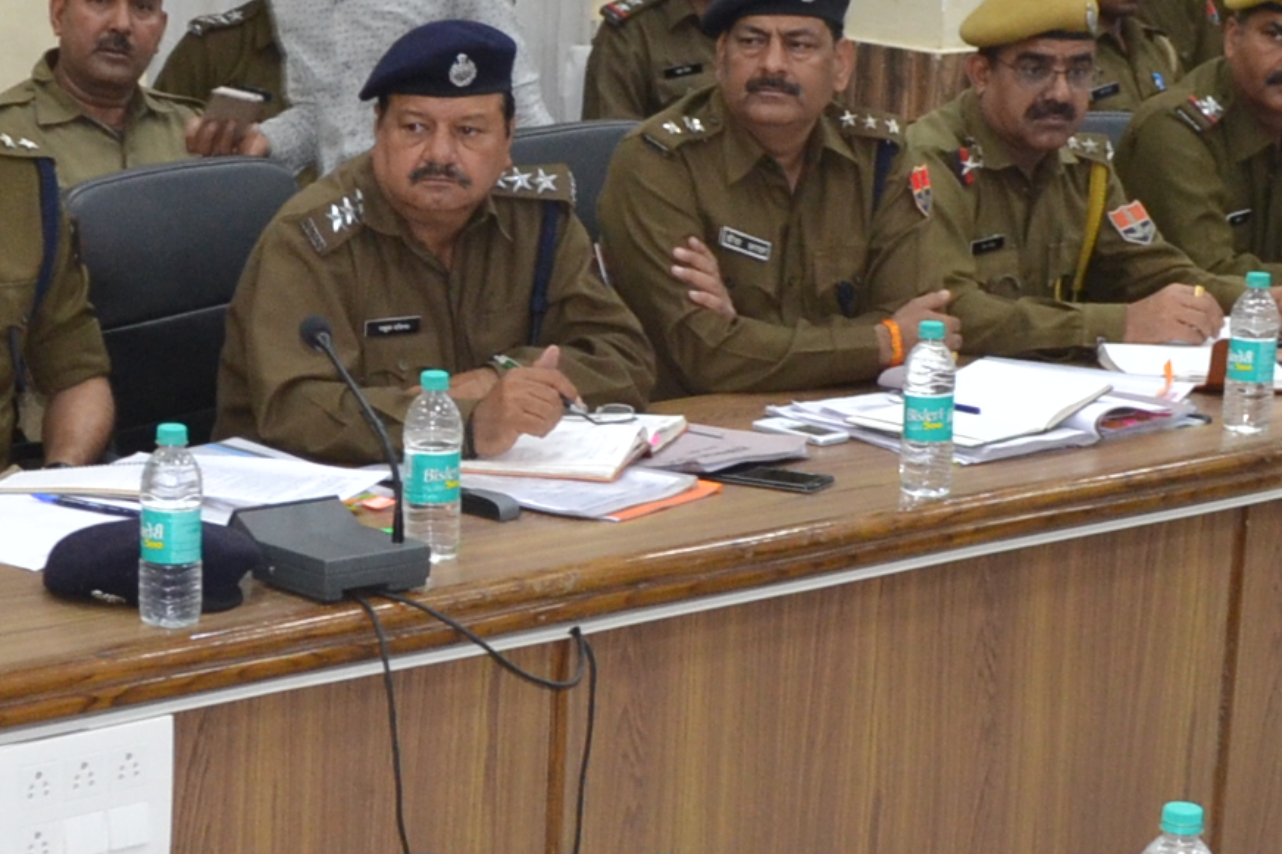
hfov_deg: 19.1
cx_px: 485
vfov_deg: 12.8
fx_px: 3809
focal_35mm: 107
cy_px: 569
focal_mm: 18
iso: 720
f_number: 4.5
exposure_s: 1/60
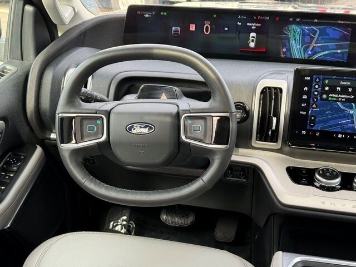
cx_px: 178
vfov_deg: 30.3
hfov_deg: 39.7
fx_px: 494
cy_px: 134
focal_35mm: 48
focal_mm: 6.76
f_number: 1.78
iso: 80
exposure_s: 1/202
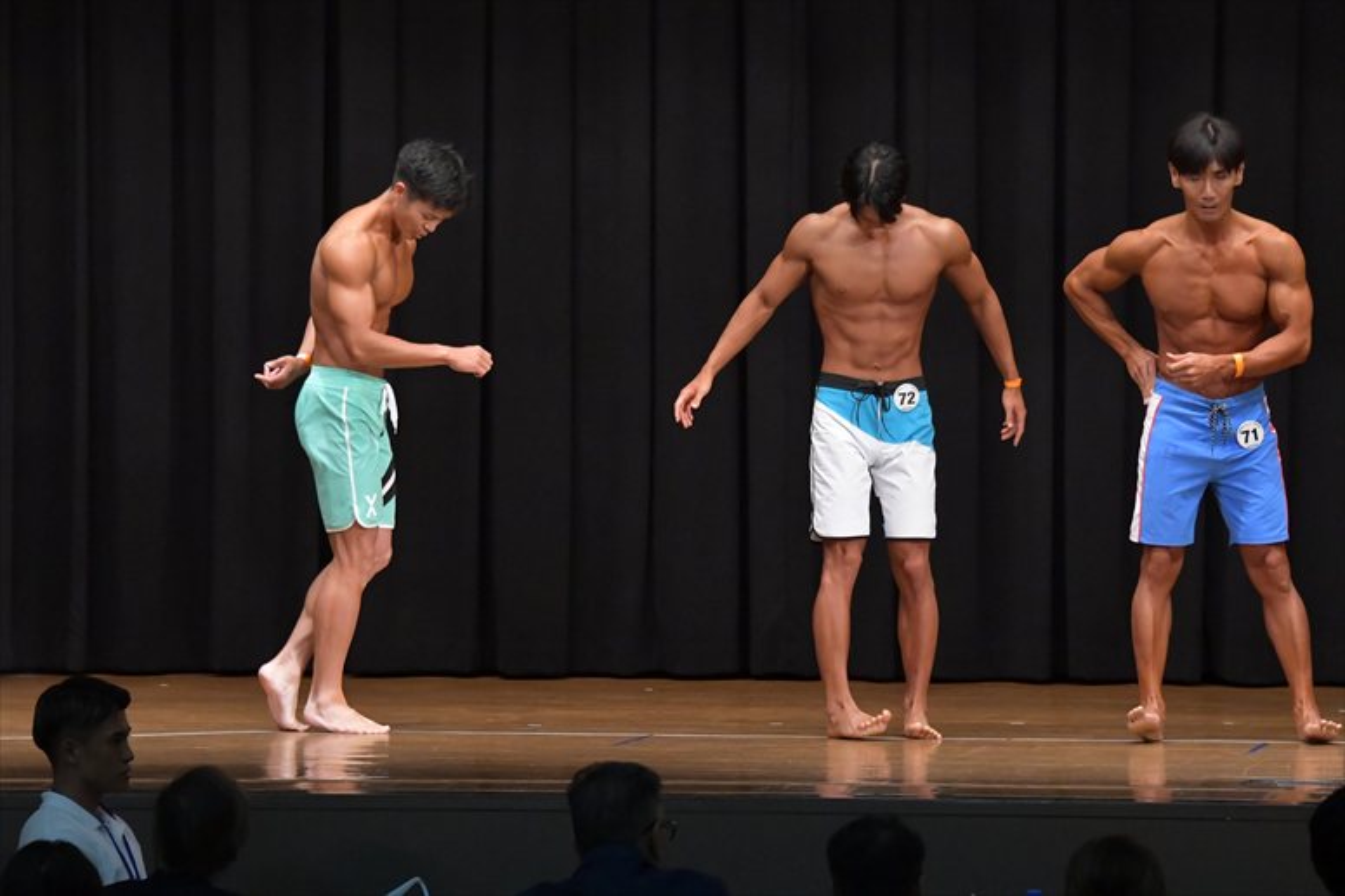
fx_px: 6983
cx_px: 672
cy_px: 448
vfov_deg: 7.3
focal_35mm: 187
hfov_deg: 11.0
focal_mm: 125
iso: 6400
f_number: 5.6
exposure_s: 1/400
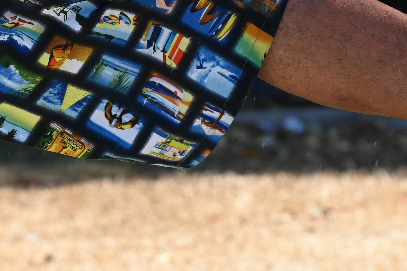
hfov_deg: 6.5
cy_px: -222
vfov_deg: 4.3
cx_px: -17
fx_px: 3595
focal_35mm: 318
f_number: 5.6
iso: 100
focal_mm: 70
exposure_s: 1/400
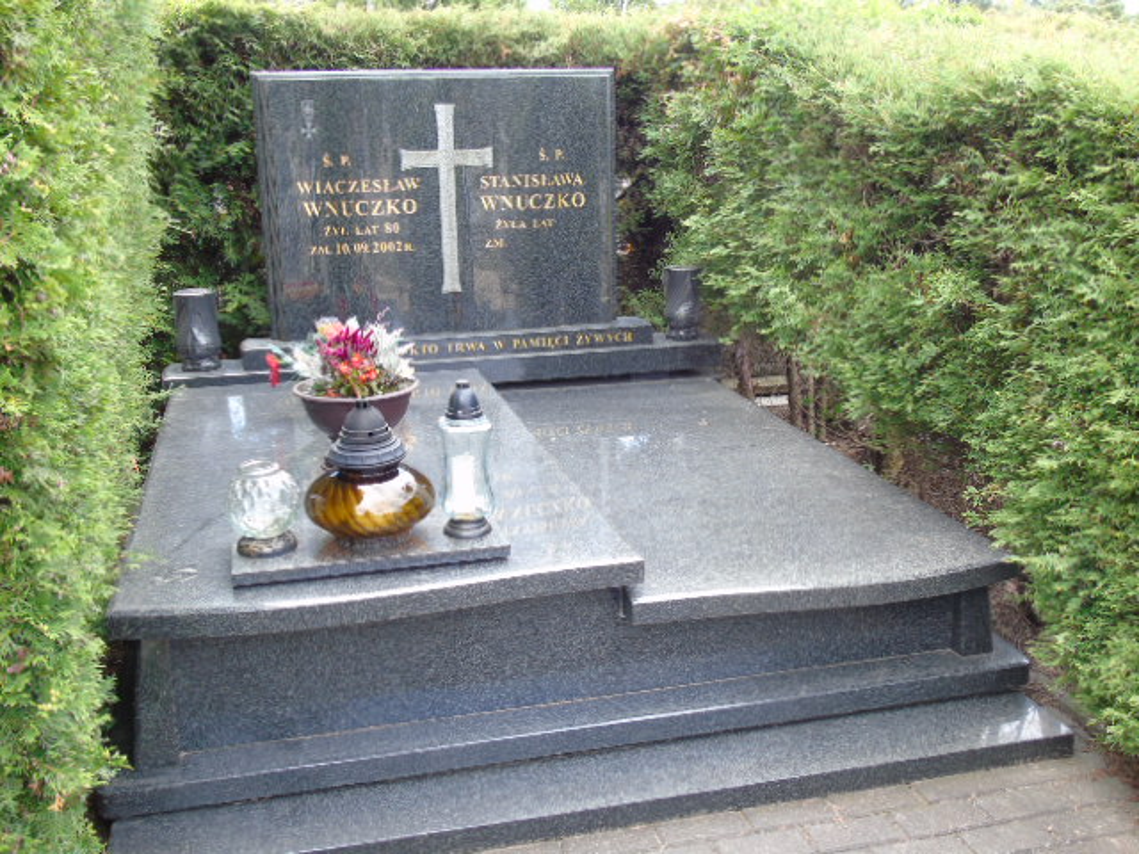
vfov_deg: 41.8
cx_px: 570
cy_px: 427
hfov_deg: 54.0
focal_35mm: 34
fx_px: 1119
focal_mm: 6.1
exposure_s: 1/40
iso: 80
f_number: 3.8
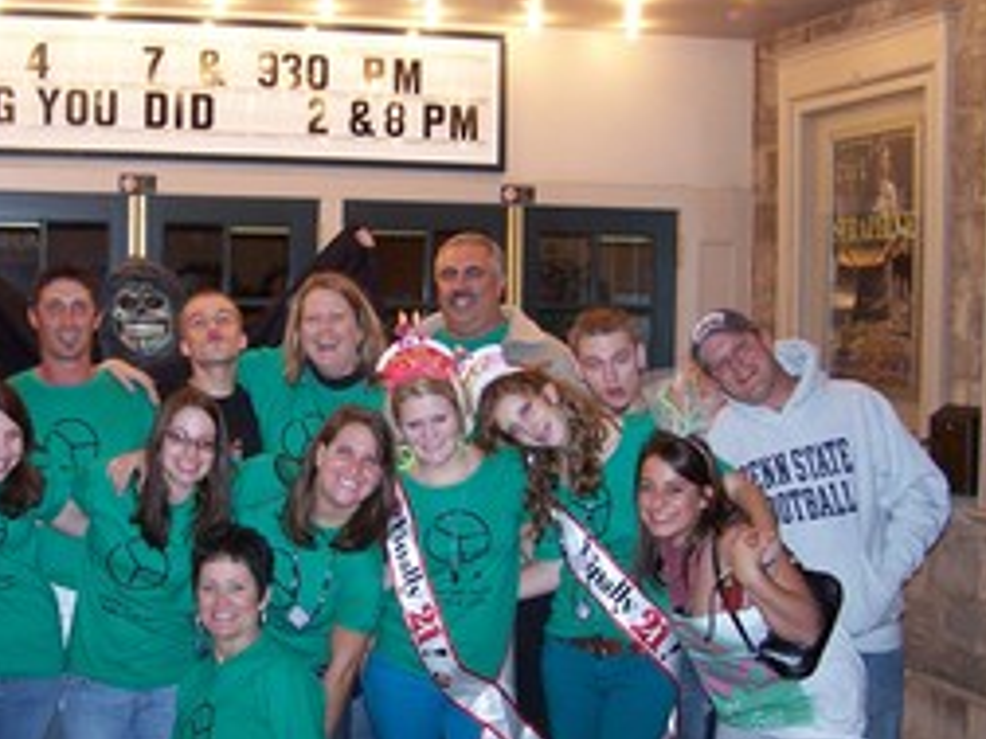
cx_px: 354
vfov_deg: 24.8
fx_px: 1681
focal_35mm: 59
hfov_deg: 32.5
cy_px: 413
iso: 140
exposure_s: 1/45
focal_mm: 6.3
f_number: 2.8
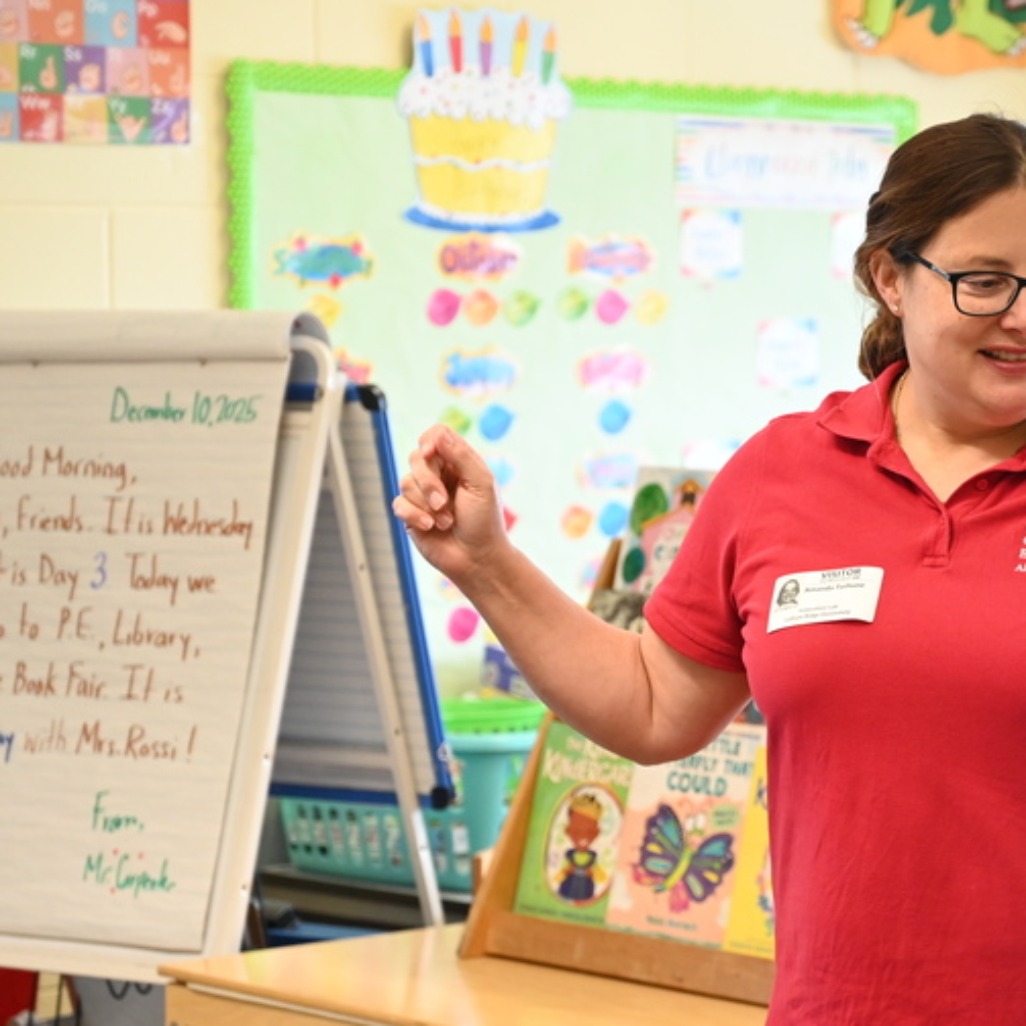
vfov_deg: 14.4
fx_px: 4058
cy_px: 637
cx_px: 847
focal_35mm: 121
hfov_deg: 14.3
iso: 3200
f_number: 4
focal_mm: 70
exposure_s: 1/125
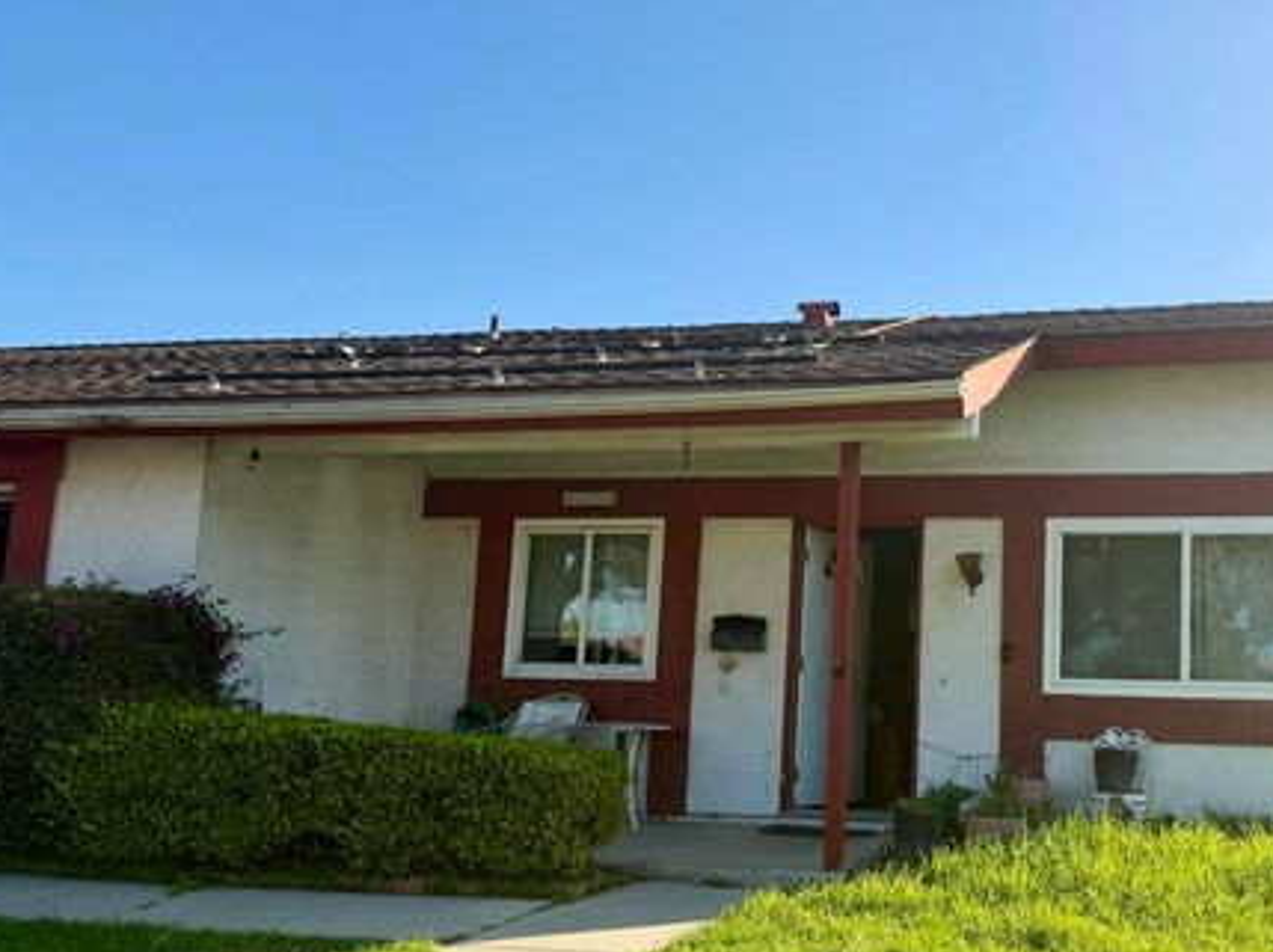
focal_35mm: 28
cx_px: 677
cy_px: 547
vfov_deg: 49.5
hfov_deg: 63.4
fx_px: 1029
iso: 80
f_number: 1.78
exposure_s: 1/2907
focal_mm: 6.76
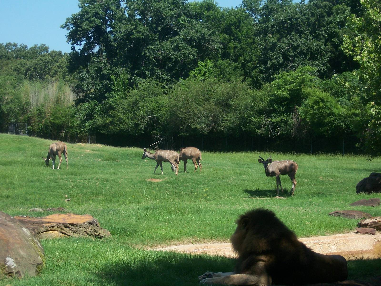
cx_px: 190
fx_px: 1189
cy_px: 143
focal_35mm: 108
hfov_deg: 18.2
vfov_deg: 13.7
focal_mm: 18
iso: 80
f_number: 5.6
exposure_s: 1/250
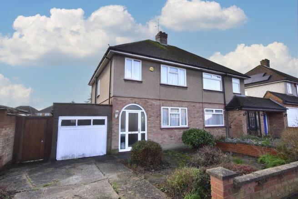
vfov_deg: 67.4
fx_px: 149
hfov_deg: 90.0
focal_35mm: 18
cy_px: 100
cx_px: 149
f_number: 8
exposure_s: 1/250
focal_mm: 12
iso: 640
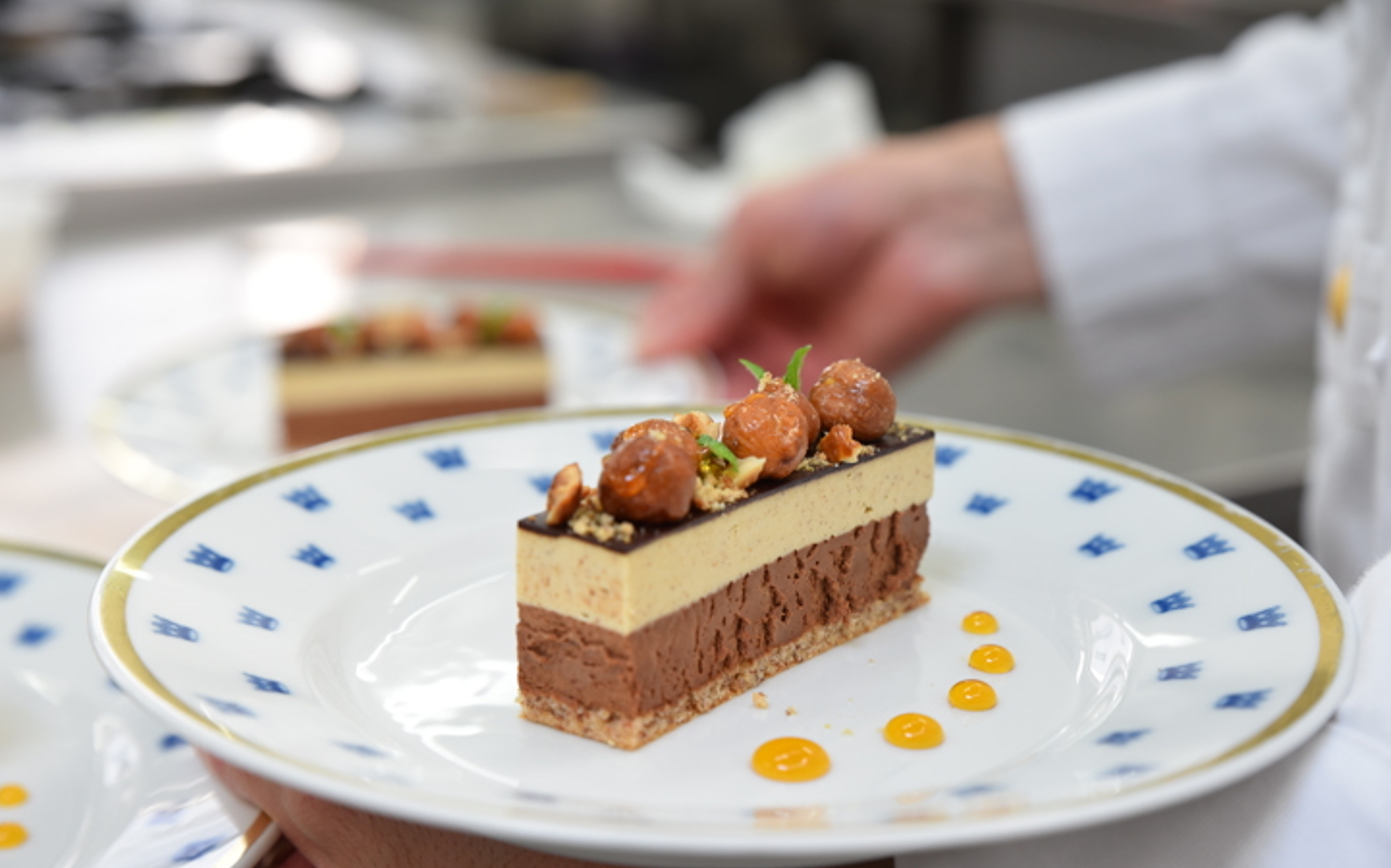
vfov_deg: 18.1
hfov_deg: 28.6
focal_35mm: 72
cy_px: 466
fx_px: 2728
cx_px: 697
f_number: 5
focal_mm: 70
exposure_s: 1/125
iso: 800
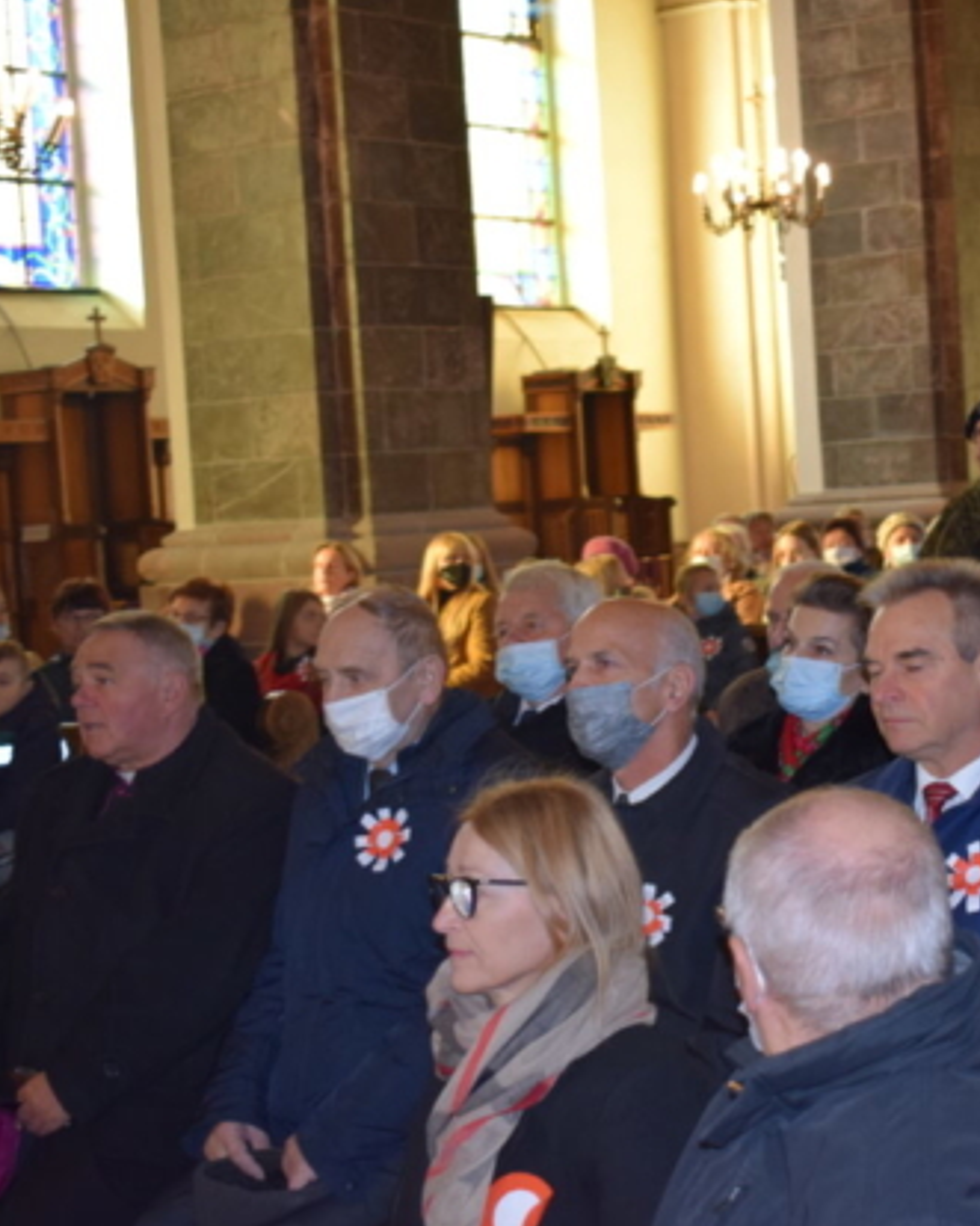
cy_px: 629
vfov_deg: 25.7
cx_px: 814
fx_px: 2684
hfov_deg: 20.4
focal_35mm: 74
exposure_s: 1/60
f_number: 4.5
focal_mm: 34
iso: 800
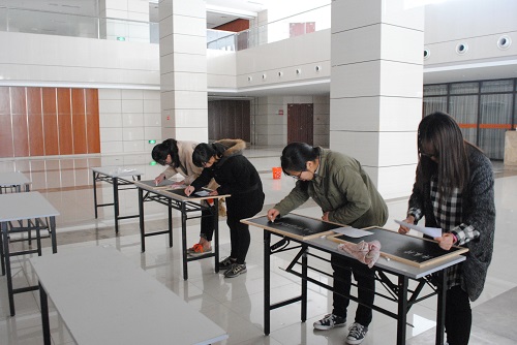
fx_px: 431
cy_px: 172
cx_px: 258
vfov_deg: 43.7
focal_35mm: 30
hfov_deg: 61.9
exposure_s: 1/6
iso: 1600
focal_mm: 20
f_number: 6.3
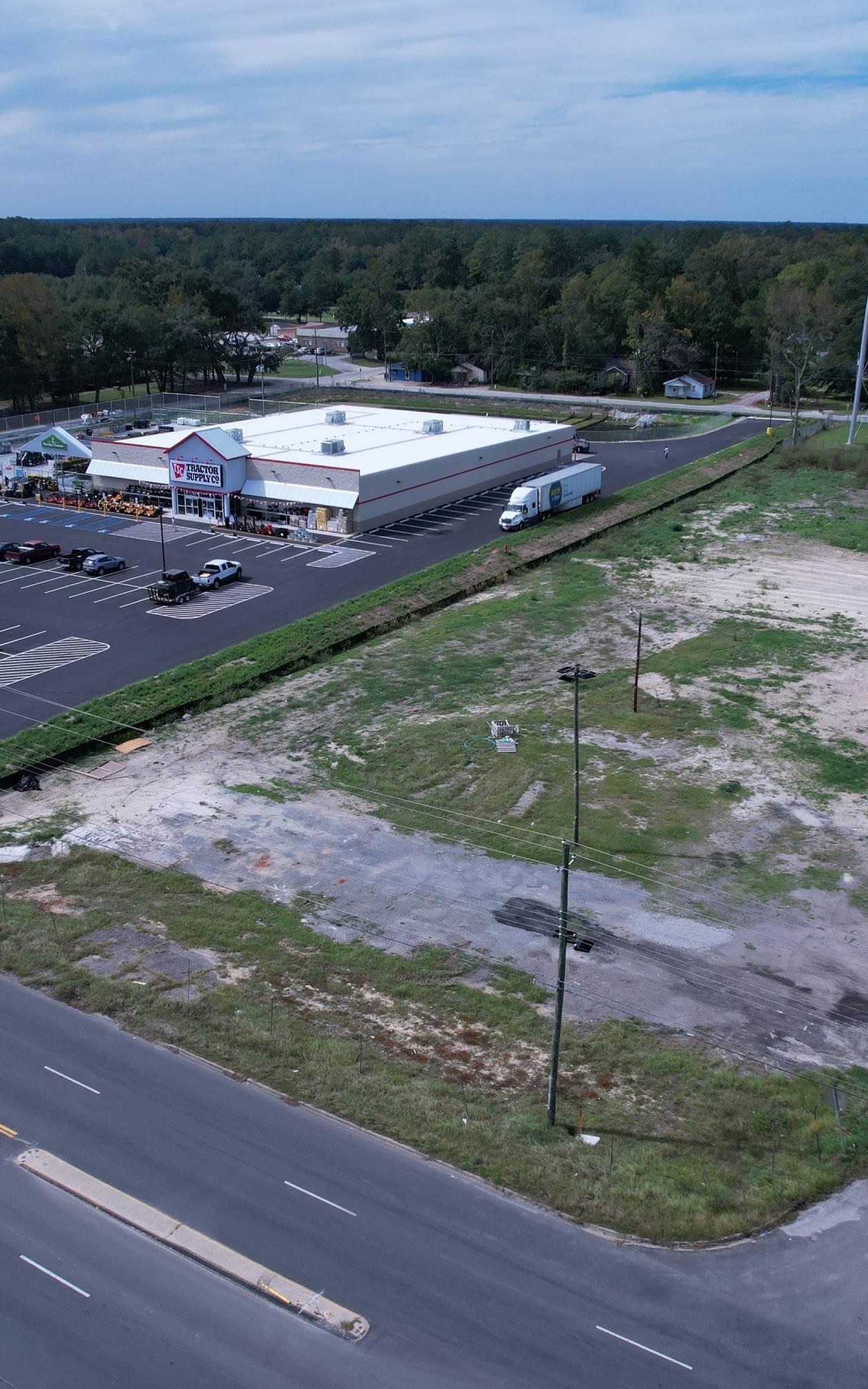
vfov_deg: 56.7
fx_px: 1287
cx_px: 441
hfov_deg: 37.3
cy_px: 692
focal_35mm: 34
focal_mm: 8.38
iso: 130
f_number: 2.8
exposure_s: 1/3200
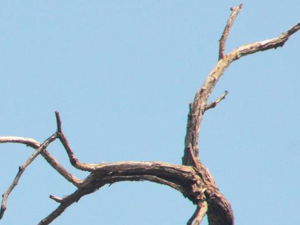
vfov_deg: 1.3
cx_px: -116
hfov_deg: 1.7
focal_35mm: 1175
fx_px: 10185
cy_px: 272
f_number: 11
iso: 2500
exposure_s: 1/2000
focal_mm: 270
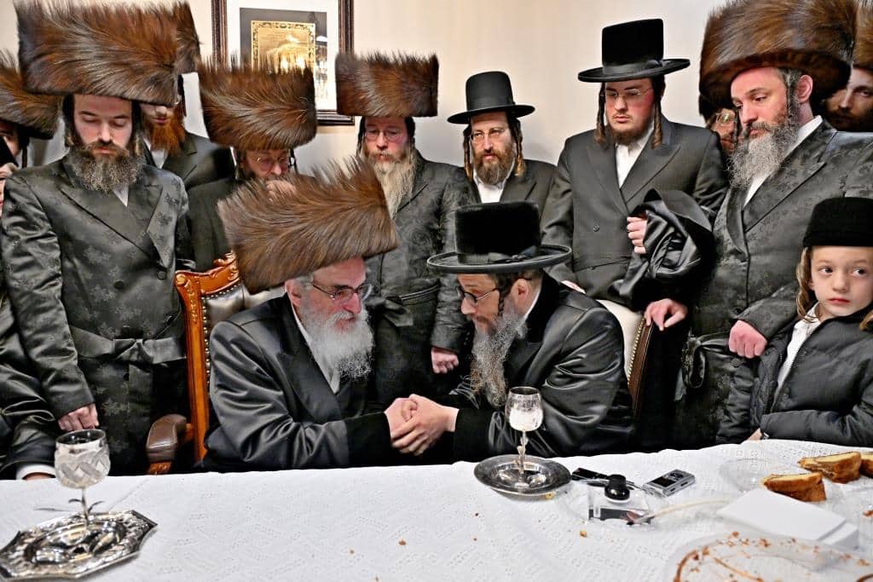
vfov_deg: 53.1
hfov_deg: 73.7
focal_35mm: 24
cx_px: 436
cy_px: 291
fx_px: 582
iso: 1250
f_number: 4
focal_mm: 24
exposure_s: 1/200
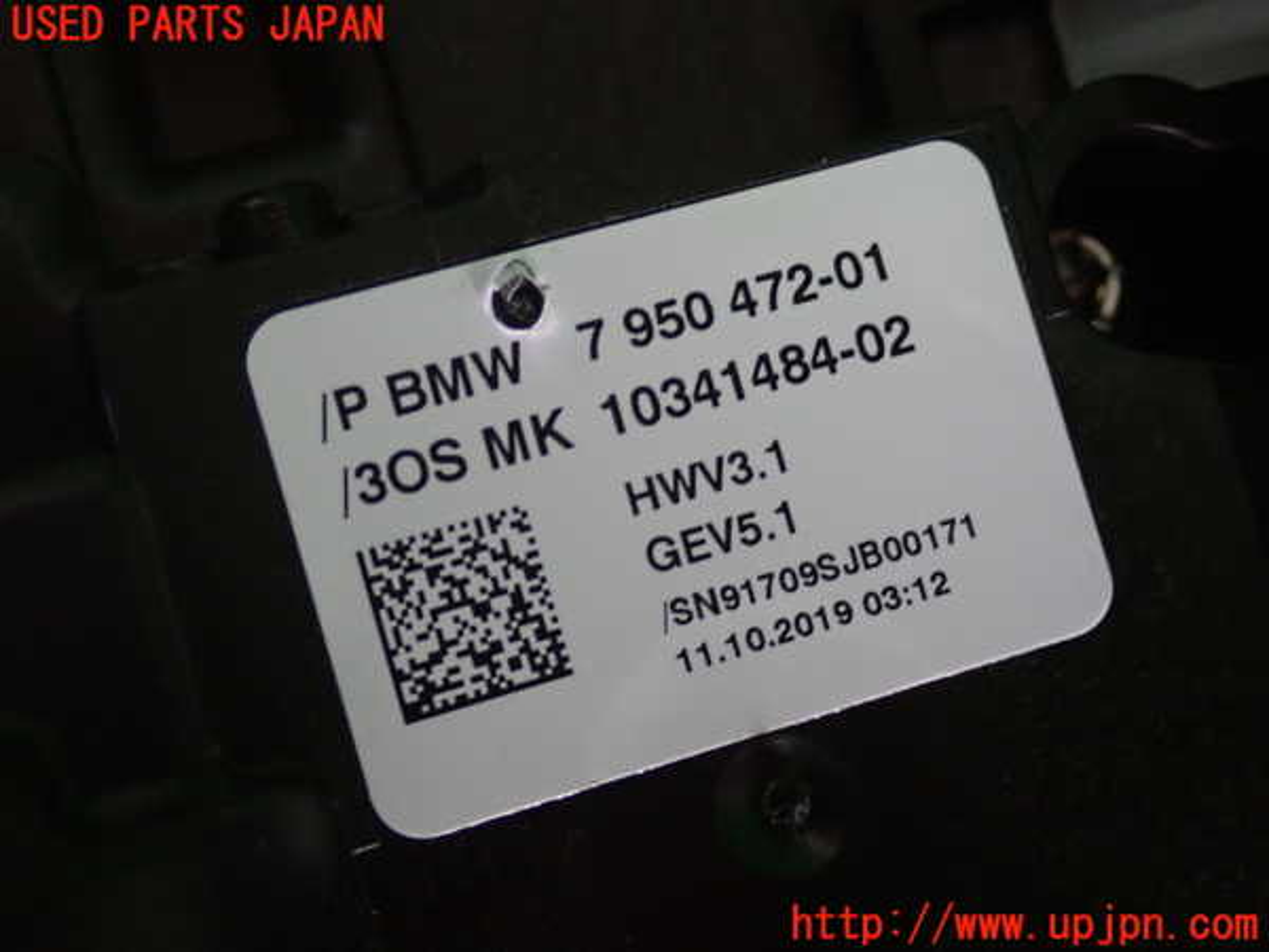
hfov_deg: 27.4
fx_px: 2603
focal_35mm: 71
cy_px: 476
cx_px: 634
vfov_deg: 20.7
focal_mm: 12.73
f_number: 3.9
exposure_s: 1/30
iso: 800
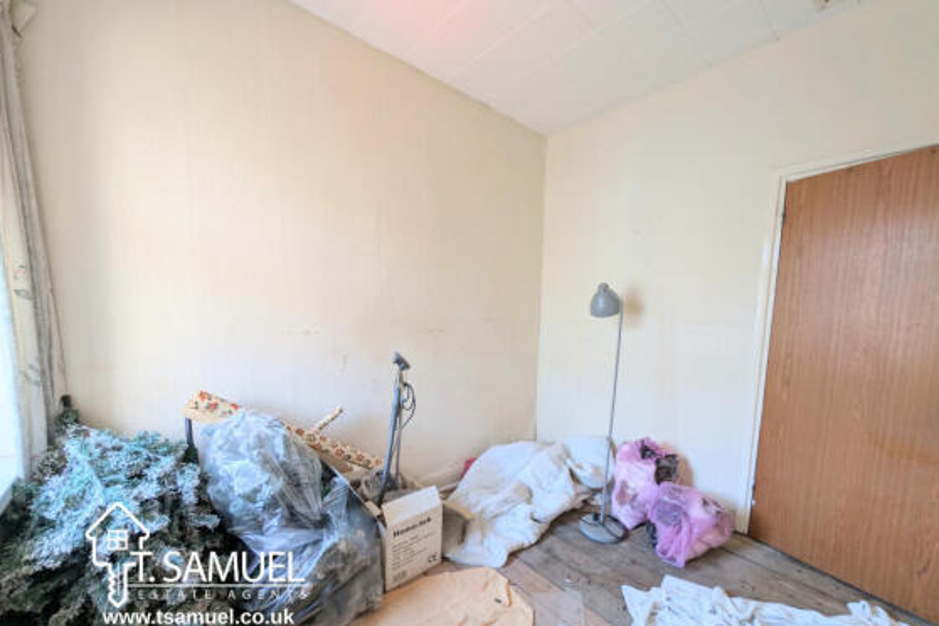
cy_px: 354
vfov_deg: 85.0
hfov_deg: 108.3
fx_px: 339
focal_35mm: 13
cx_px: 486
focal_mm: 2.23
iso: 38
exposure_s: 1/27.2
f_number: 1.95
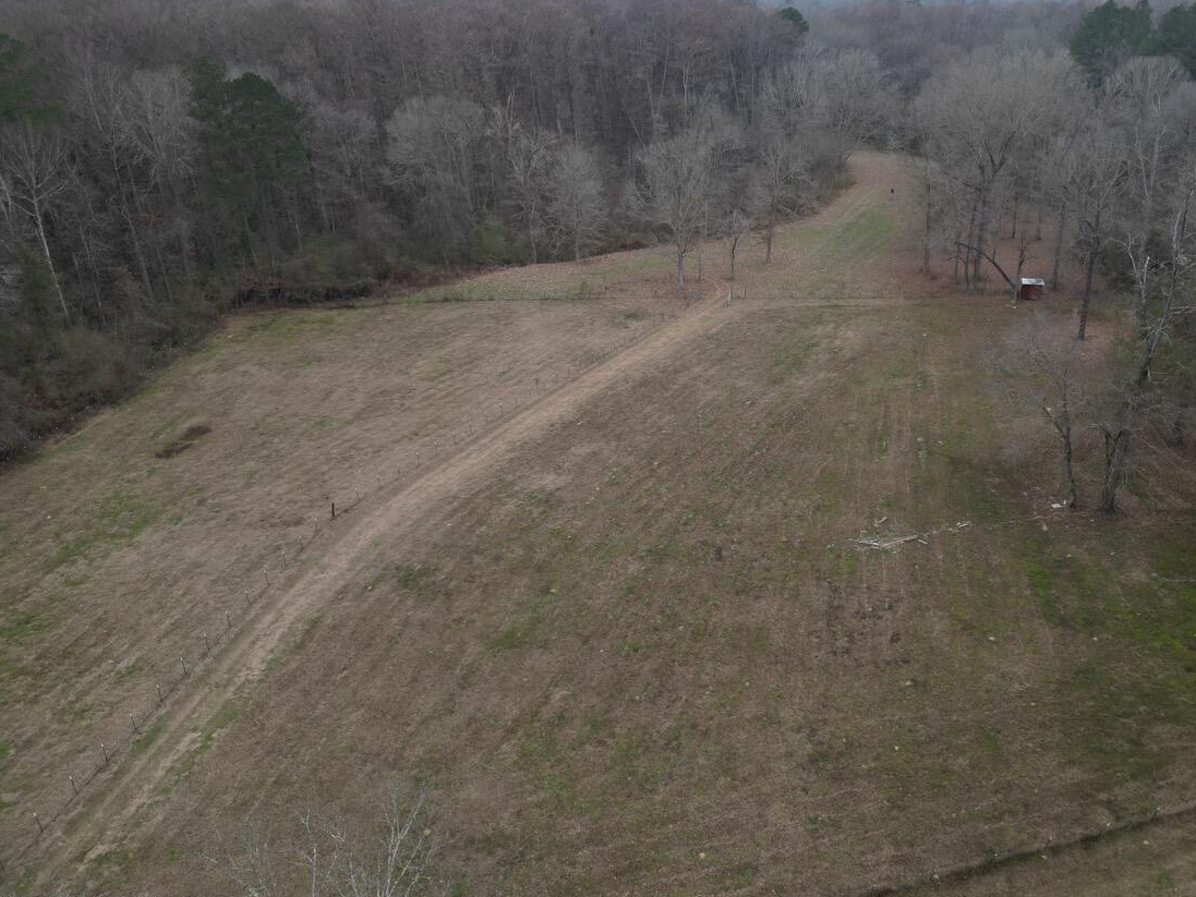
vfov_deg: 49.7
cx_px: 687
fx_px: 968
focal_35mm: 28
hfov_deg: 63.1
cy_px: 431
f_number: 1.7
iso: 100
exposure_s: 1/640
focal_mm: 6.72
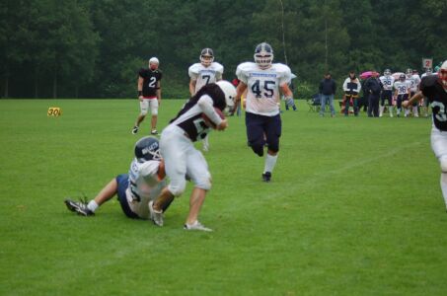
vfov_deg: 11.7
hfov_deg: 17.5
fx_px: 1450
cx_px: 224
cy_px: 148
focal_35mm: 117
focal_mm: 78
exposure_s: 1/1000
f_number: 4
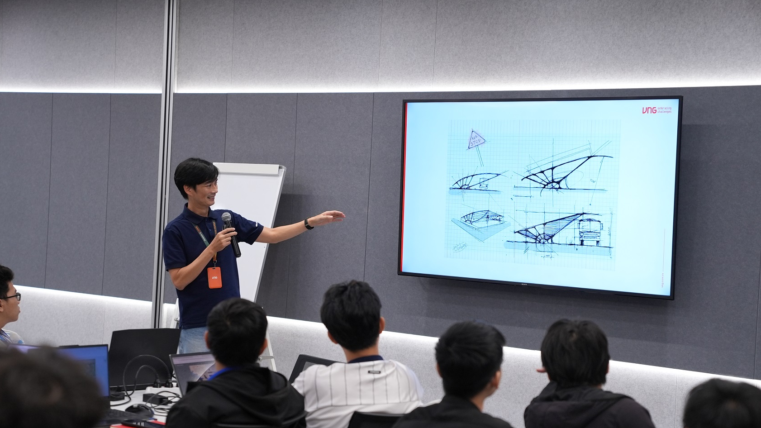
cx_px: 379
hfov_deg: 28.6
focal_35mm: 74
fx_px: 1493
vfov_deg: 16.3
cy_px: 245
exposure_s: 1/200
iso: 1000
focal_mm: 70
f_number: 3.2
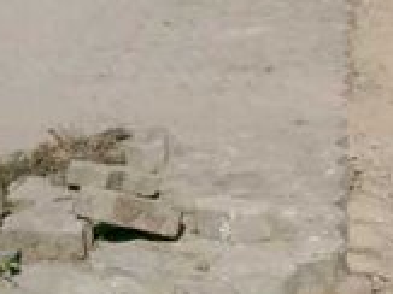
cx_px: 492
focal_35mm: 136
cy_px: -17
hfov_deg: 14.0
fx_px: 1543
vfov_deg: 10.8
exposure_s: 1/1600
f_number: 5
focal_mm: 7.6
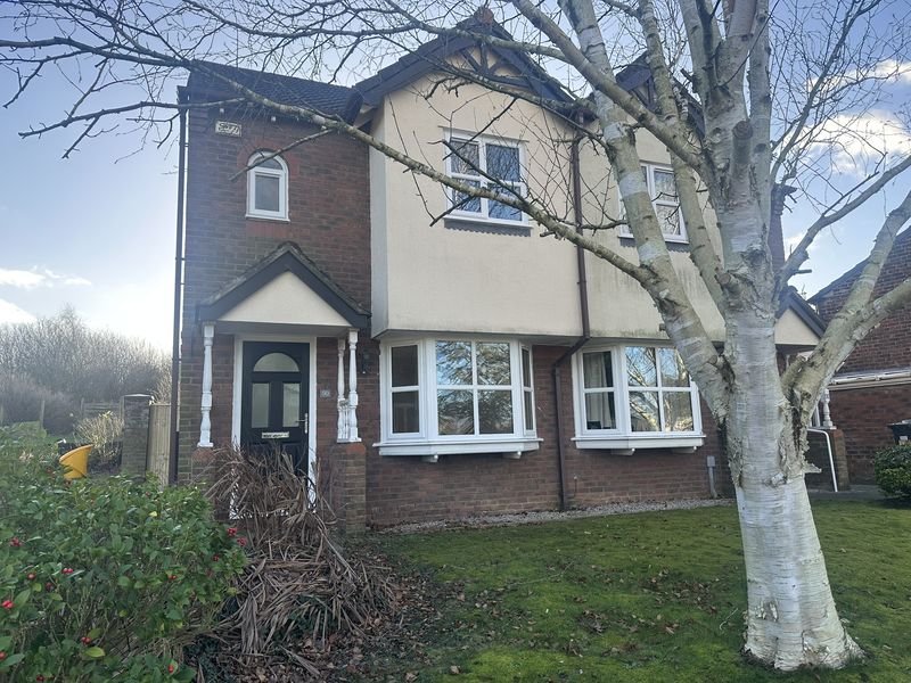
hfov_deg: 71.6
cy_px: 342
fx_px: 632
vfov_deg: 56.8
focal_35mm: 24
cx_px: 456
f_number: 1.78
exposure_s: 1/803
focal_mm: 6.86
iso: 80
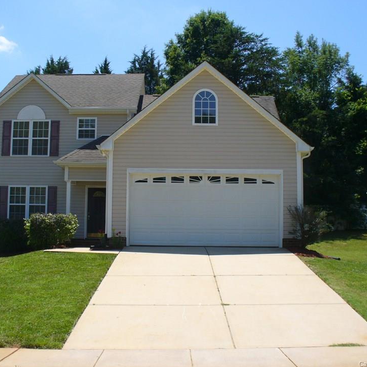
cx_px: 158
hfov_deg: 36.7
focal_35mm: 46
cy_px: 175
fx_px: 552
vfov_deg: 36.8
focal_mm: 6.1
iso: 80
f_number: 5.6
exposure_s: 1/320
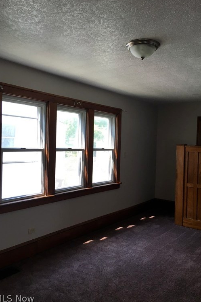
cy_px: 150
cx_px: 109
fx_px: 260
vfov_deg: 60.3
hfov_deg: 42.3
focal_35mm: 31
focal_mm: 4.15
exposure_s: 1/40
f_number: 2.2
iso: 25
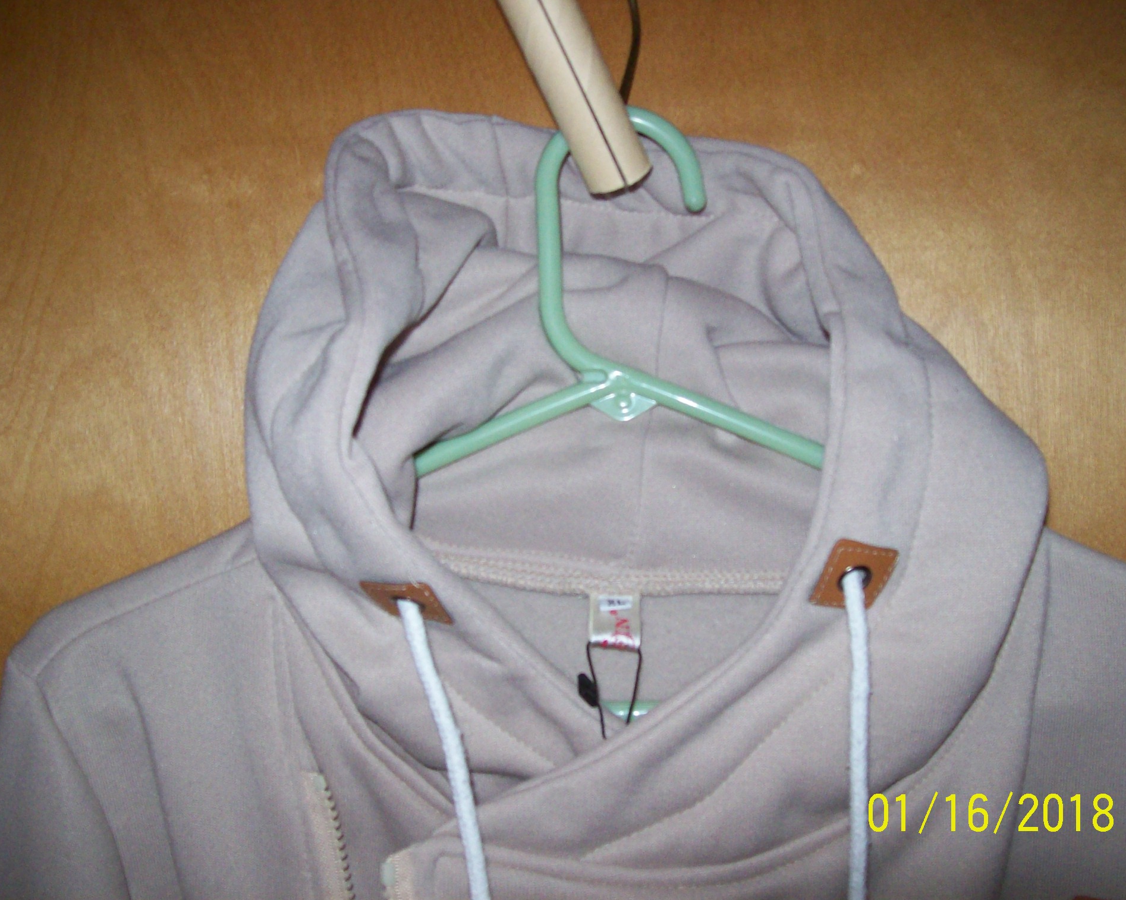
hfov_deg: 47.9
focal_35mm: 38
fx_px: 1266
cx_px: 594
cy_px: 447
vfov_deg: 39.2
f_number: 2.7
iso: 200
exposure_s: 1/64
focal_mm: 6
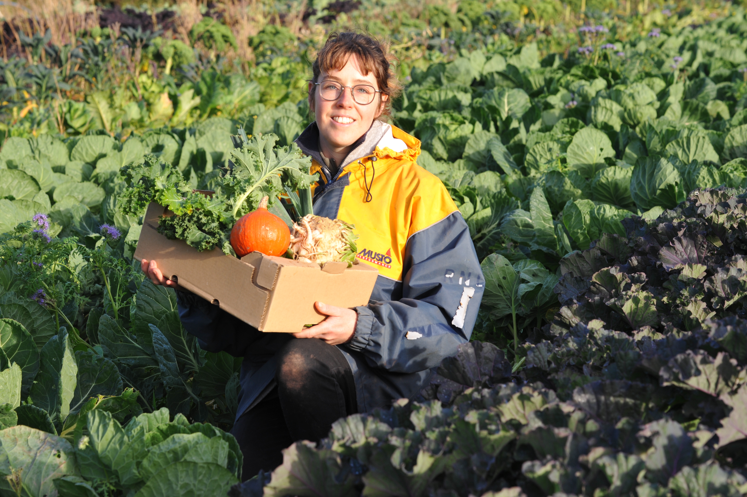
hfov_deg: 17.7
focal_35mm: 116
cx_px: 374
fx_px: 2405
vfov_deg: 11.8
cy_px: 248
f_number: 10
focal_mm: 116
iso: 400
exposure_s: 1/125
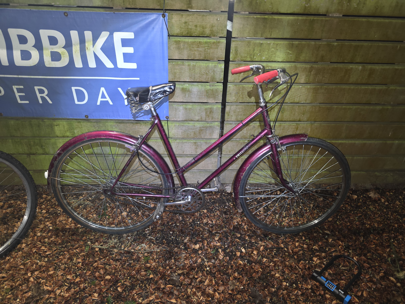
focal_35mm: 23
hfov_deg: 73.9
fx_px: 269
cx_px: 202
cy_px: 152
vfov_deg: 58.9
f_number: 1.7
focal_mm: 6.3
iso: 200
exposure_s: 1/12
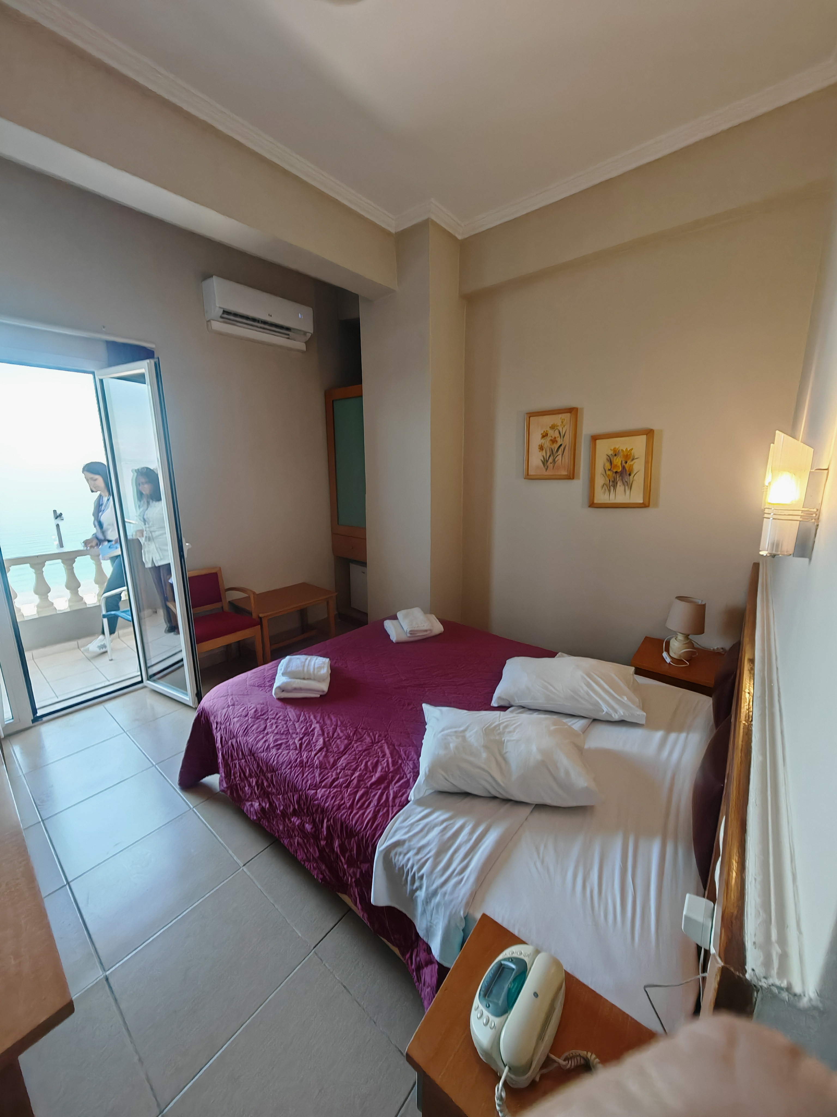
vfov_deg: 106.2
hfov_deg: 89.9
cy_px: 558
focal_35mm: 13
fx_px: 419
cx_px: 418
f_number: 2
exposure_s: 1/50
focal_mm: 1.82
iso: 160
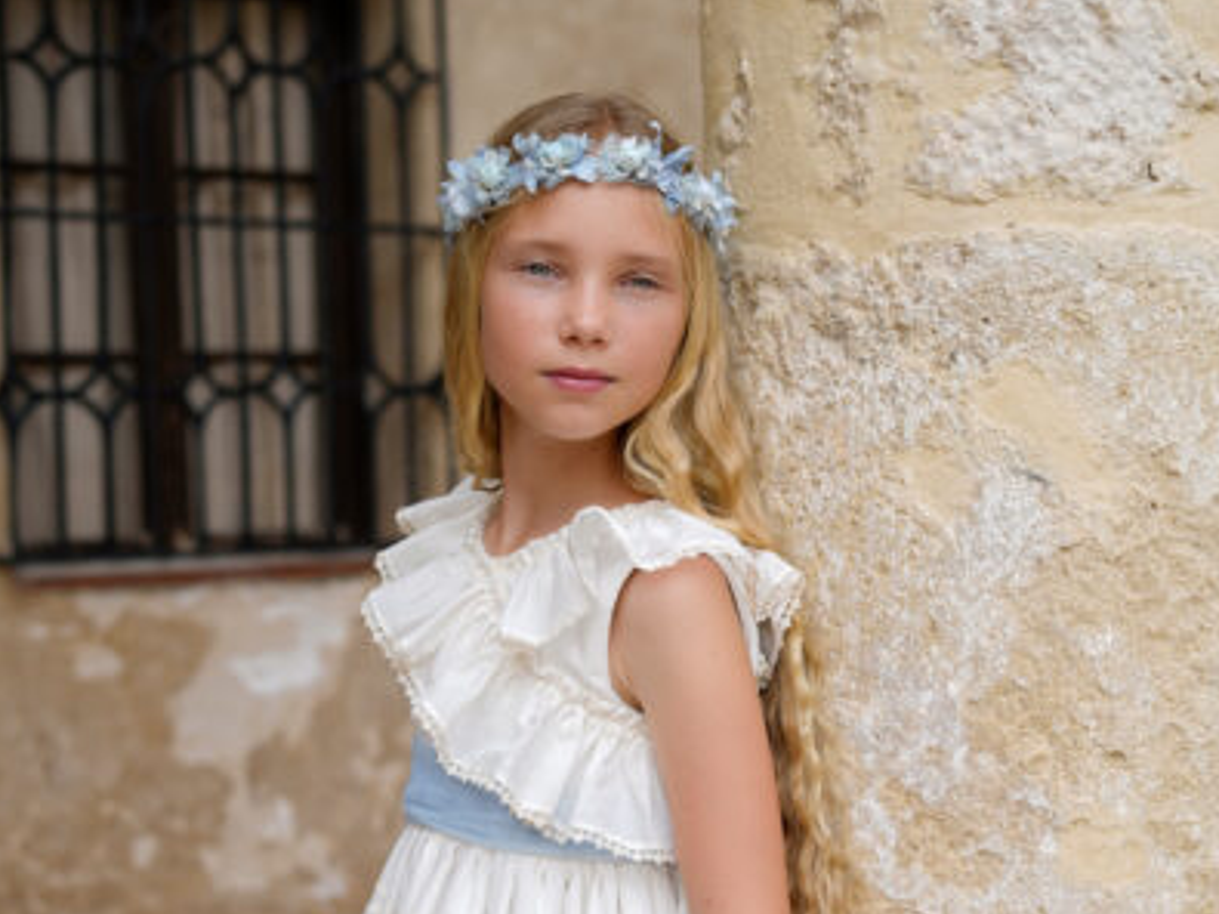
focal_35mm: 73
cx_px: 608
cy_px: 812
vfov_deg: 19.8
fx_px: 2570
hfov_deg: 26.7
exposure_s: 1/250
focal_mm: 50
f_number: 3.5
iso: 80
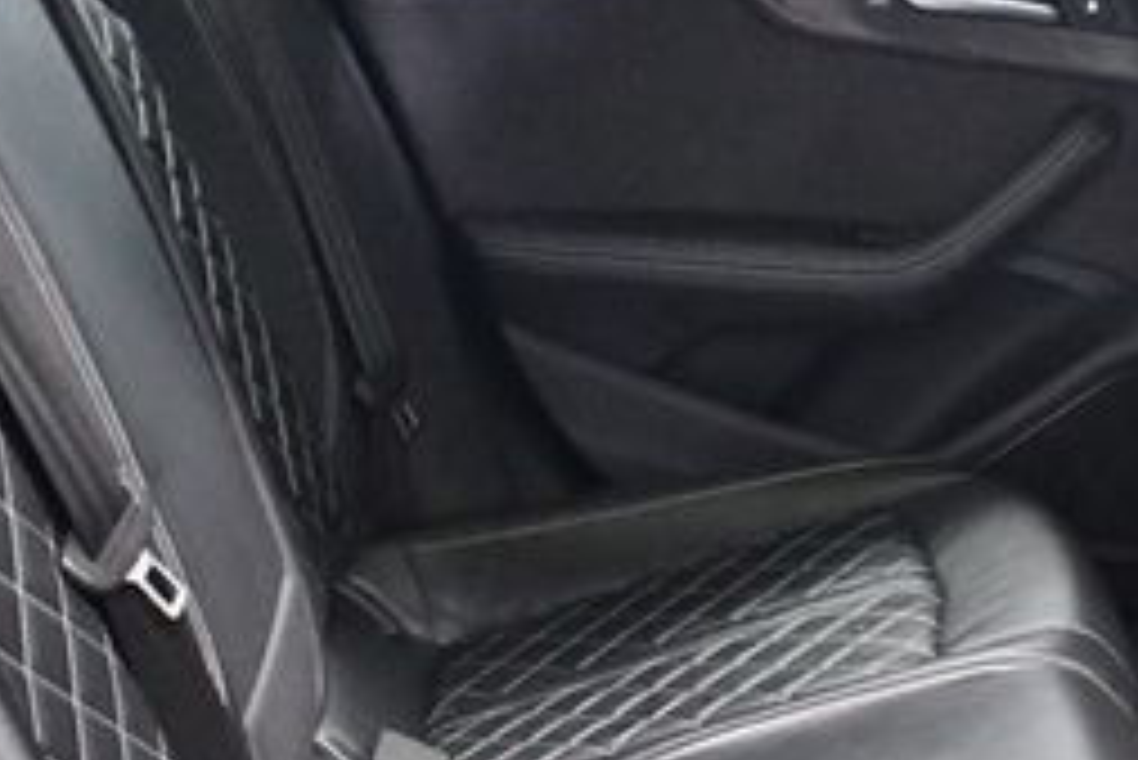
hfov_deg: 22.1
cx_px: 864
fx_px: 2878
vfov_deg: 14.9
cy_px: 625
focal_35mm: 91
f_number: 3.5
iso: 9000
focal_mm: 18
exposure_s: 1/60
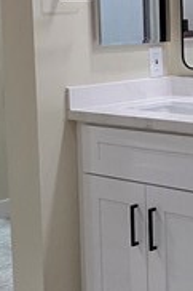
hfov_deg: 17.8
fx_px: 612
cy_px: 96
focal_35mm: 76
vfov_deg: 26.5
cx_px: 147
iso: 200
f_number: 2.2
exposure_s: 1/120
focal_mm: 2.2
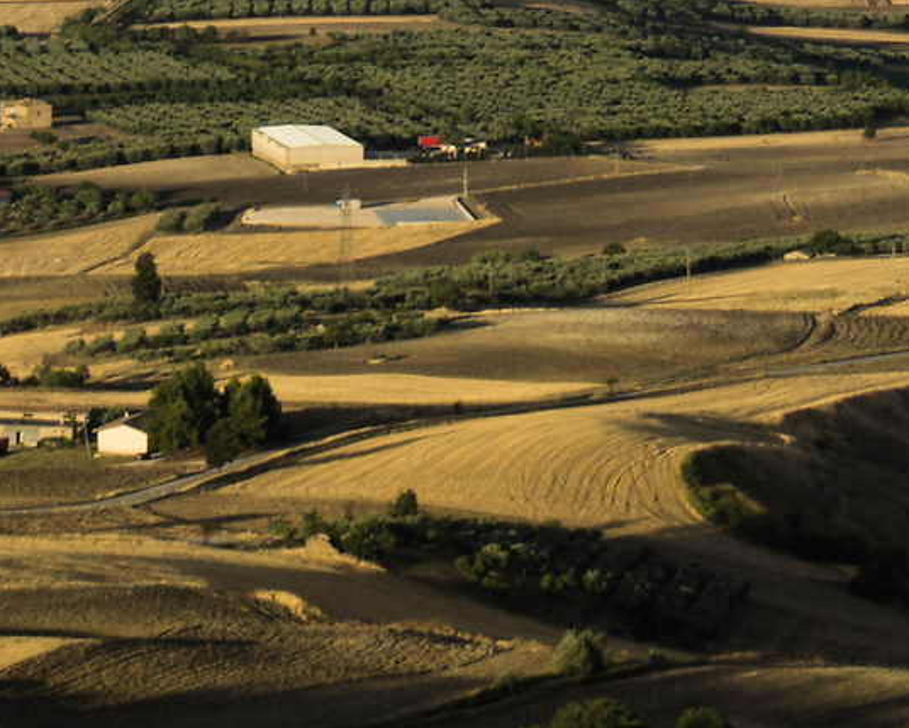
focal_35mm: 315
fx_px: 8476
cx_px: 485
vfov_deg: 4.9
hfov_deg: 6.1
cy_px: -355
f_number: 6.3
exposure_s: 1/200
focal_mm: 50
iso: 100
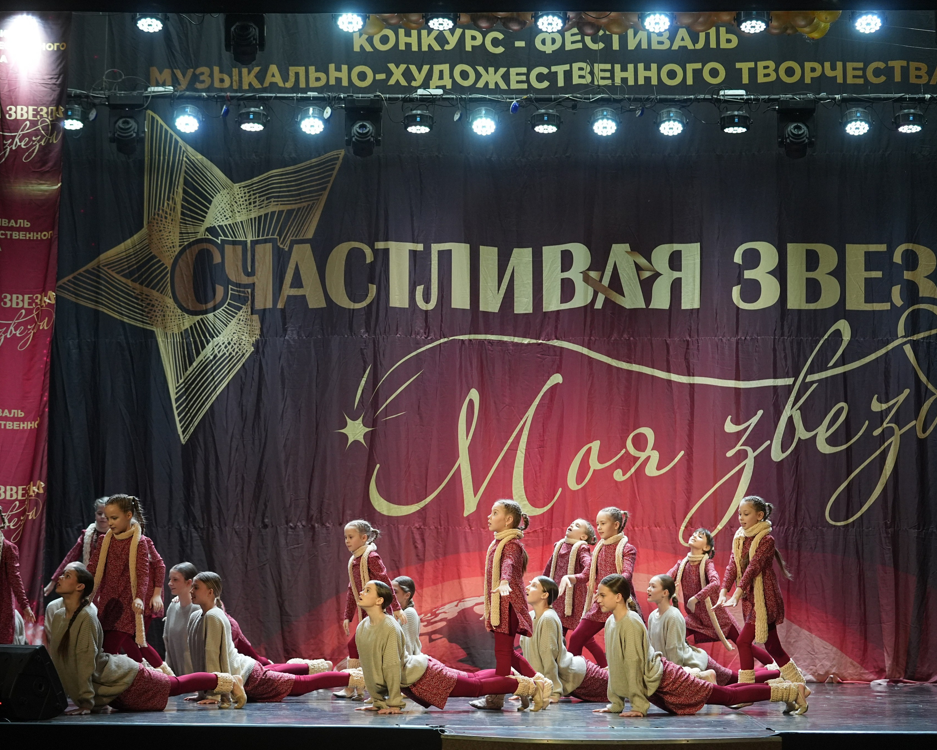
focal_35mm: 101
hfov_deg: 19.0
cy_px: 377
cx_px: 378
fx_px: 2801
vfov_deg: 15.2
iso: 2500
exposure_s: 1/400
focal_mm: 89
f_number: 2.8
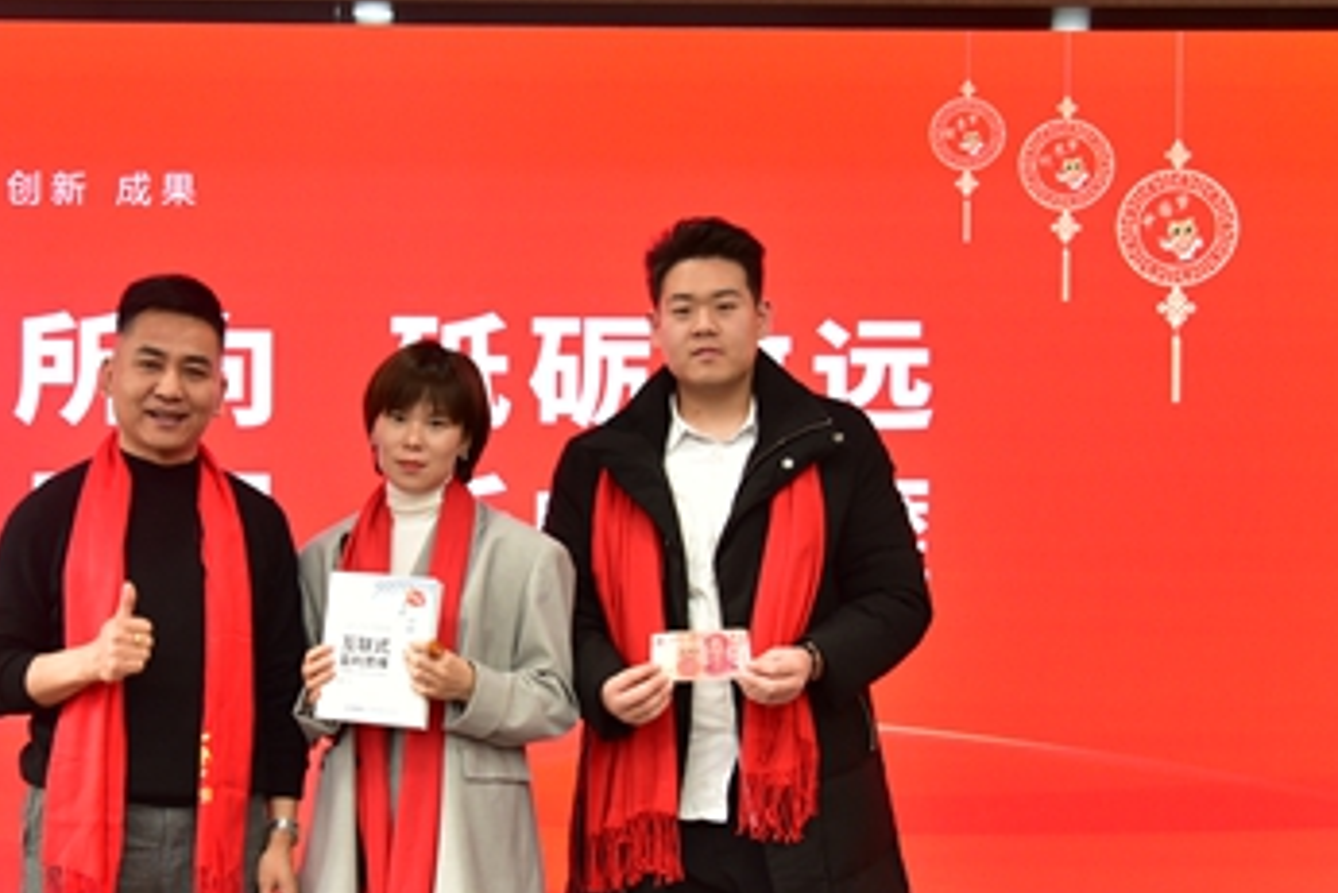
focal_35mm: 59
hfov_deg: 33.6
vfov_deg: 23.0
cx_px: 429
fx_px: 2194
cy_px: 533
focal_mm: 34
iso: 1400
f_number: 4
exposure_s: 1/125
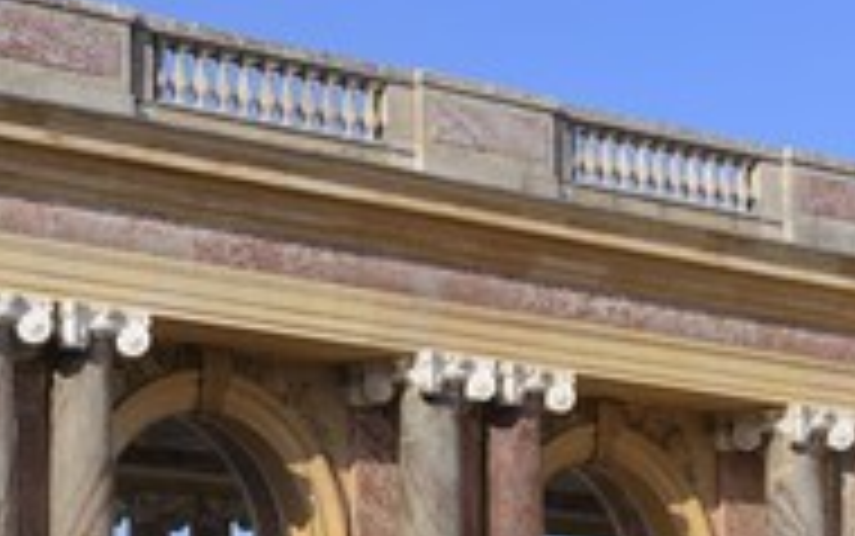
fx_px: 3264
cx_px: 223
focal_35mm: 140
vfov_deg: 9.3
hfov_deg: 14.9
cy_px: 473
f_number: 22
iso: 800
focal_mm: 62
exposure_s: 1/320
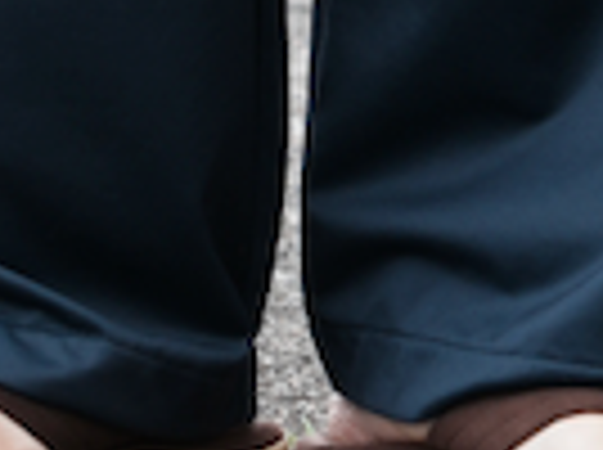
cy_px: -1742
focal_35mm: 929
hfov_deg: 2.1
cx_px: 450
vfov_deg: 1.6
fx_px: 16154
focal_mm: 101
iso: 100
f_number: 4.5
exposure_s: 1/160
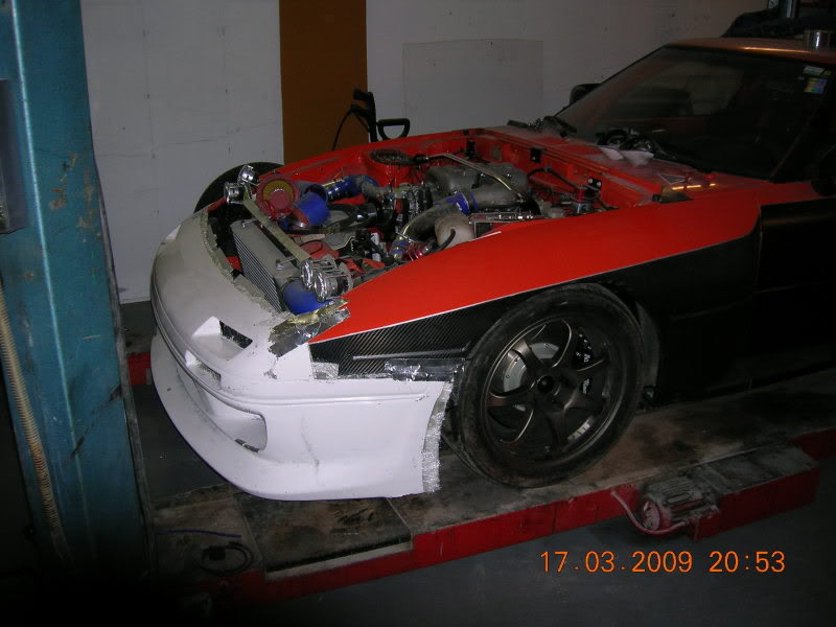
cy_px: 314
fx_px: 821
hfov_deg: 54.0
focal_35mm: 34
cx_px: 418
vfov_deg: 41.8
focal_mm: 5.7
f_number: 2.9
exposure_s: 1/60.1
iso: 67
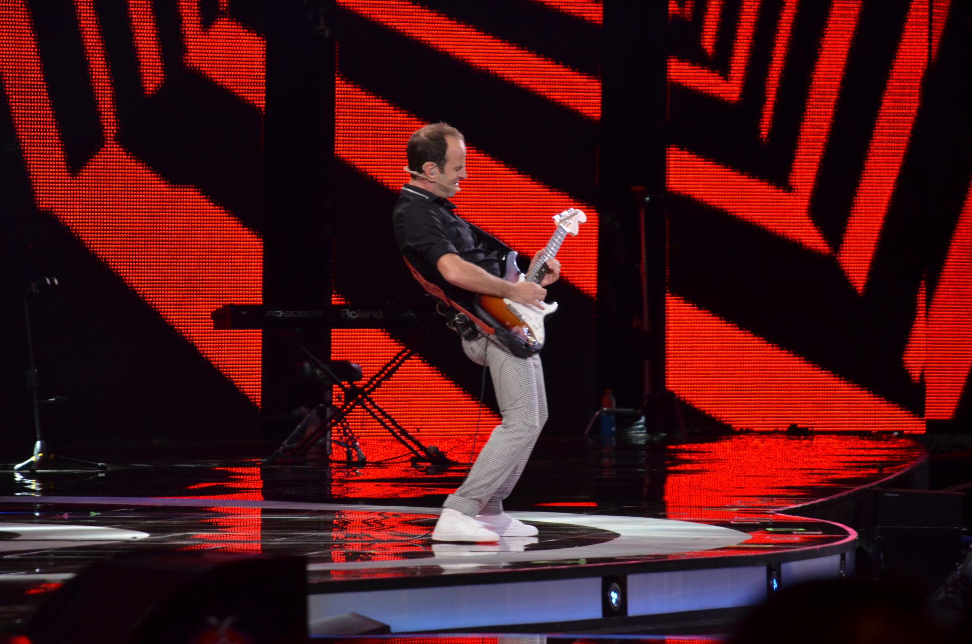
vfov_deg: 4.6
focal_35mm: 300
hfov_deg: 6.9
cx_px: 486
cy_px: 322
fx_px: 8082
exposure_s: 1/125
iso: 800
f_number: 5.6
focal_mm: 200
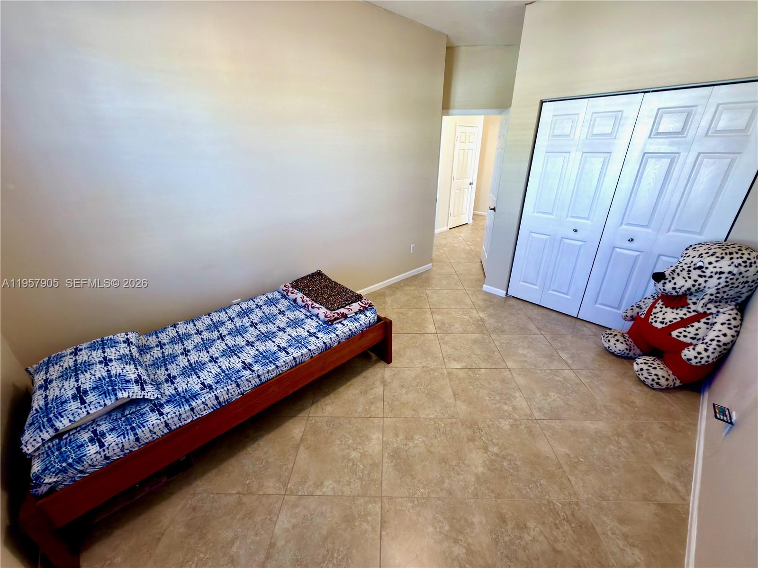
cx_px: 379
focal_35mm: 14
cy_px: 284
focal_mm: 2.22
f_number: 2.2
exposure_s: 1/30
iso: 80
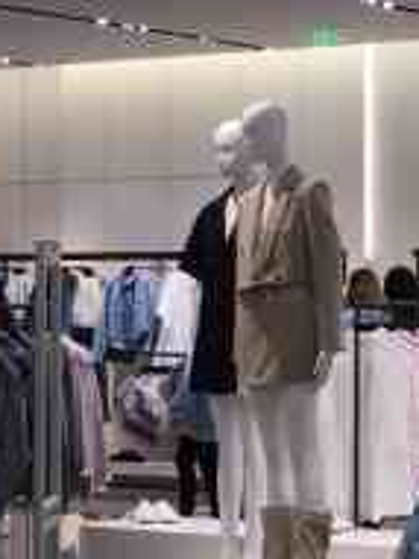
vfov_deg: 13.9
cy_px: 335
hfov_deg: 10.4
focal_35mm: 142
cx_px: 331
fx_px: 2294
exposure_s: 1/50
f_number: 2.2
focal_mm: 4.15
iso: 25
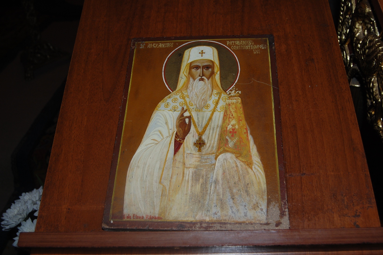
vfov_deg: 36.8
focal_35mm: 36
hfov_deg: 53.2
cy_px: 128
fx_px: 383
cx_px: 192
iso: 200
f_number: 5.6
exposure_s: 1/125
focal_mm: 24
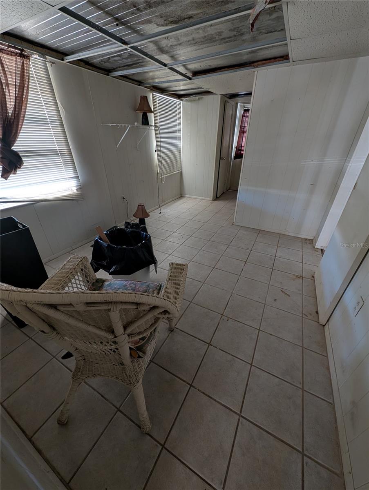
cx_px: 184
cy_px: 245
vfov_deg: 110.5
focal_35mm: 12
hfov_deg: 94.6
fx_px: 170
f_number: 1.7
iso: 154
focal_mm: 2.02
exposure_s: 1/23.8
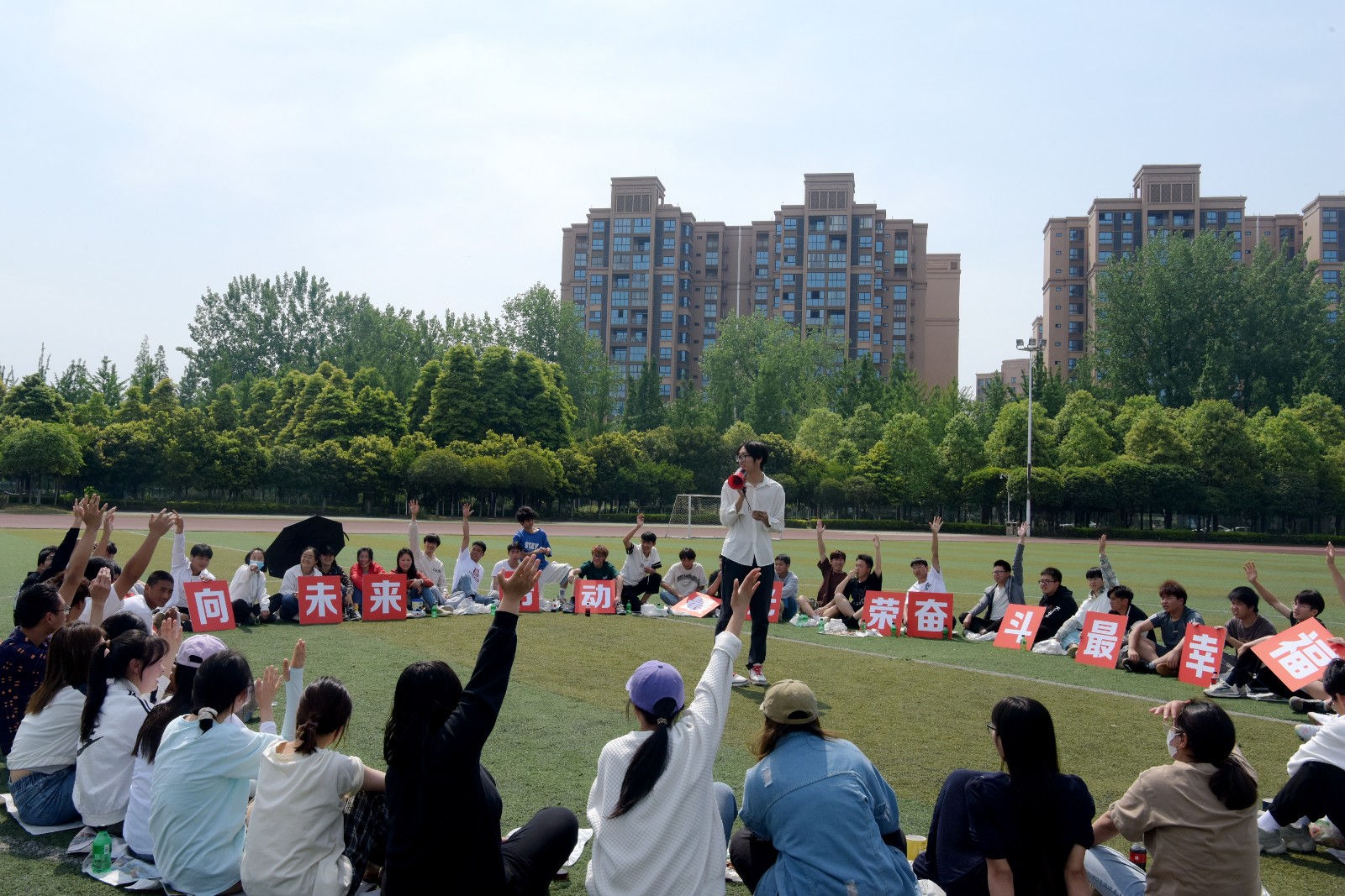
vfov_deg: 41.1
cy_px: 448
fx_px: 1196
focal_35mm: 32
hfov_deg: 58.7
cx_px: 672
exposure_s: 1/800
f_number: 14
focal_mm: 32
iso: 640
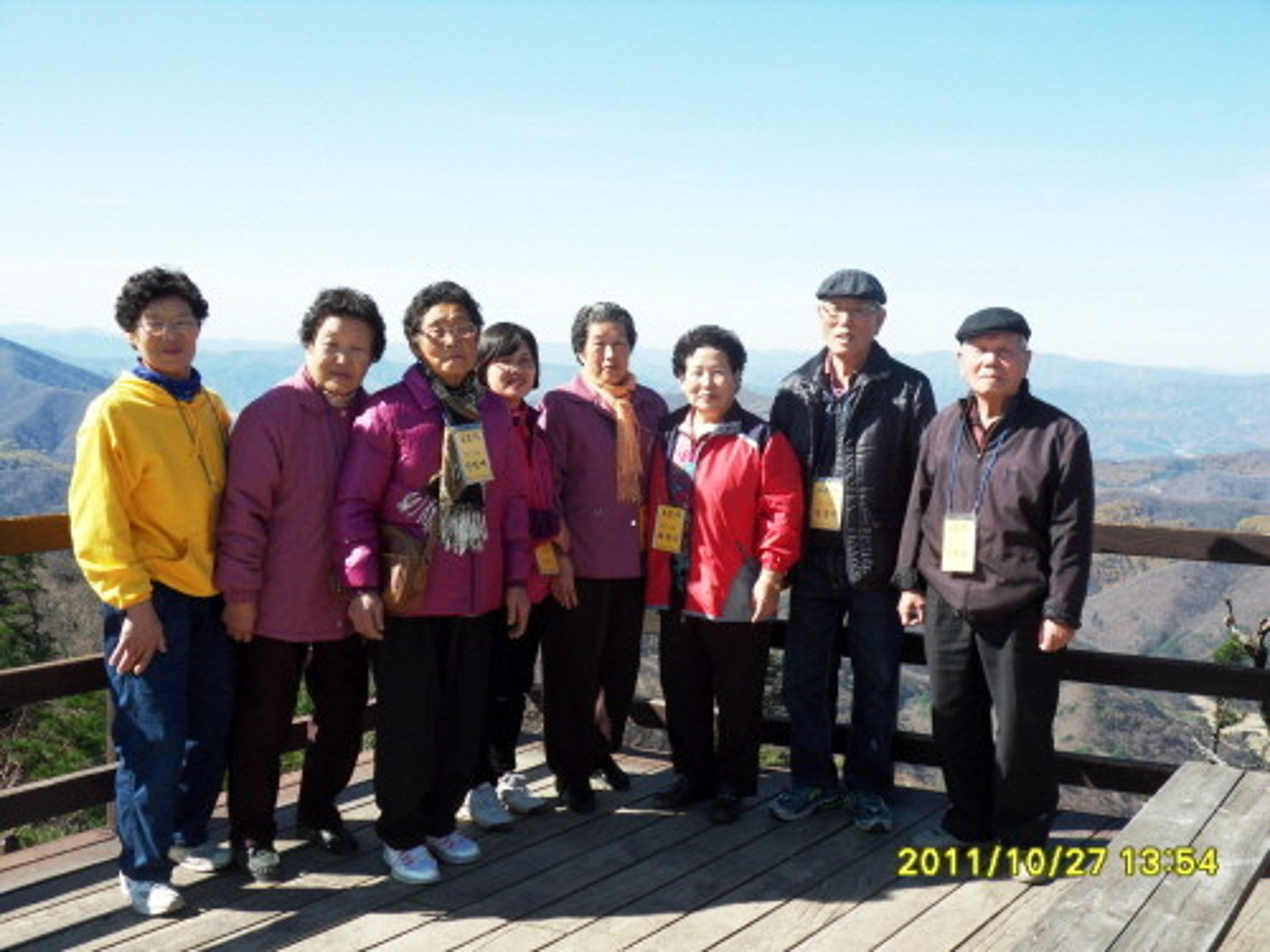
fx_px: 1321
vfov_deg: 39.7
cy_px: 476
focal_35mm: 36
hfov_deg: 51.4
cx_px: 635
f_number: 3.9
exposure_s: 1/500
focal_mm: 6.3
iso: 80
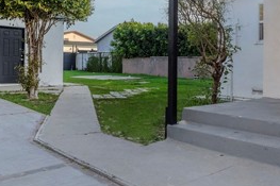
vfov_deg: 33.9
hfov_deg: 49.6
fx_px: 303
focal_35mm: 39
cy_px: 62
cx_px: 141
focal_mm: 16
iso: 100
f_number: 7.1
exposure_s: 1/500
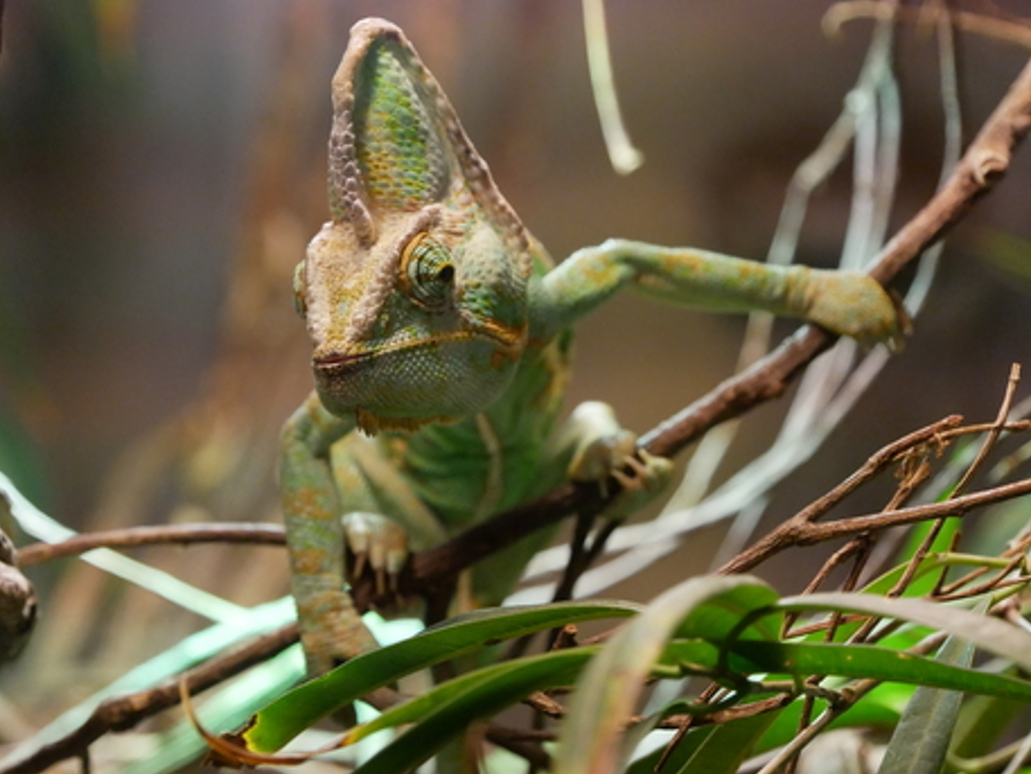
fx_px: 4141
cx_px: 514
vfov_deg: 10.7
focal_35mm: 139
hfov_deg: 14.2
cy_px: 387
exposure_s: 1/125
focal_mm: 69
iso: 3200
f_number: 5.4
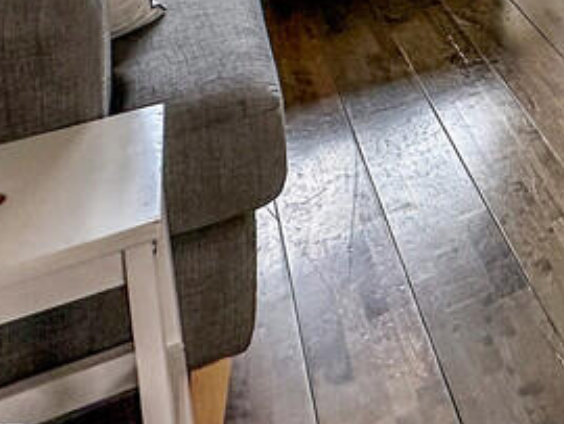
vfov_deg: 20.6
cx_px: 737
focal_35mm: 53
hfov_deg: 29.1
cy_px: -309
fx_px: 864
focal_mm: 2.22
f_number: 2.2
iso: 40
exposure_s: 1/130
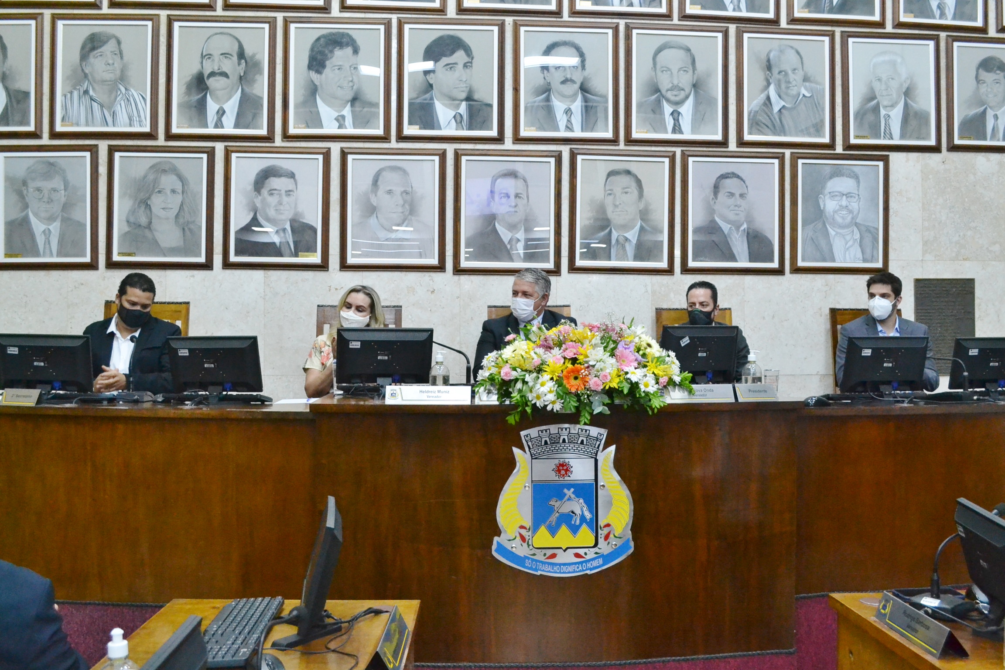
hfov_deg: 57.2
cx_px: 502
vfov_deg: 40.0
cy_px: 335
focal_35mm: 33
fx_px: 921
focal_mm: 22
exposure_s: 1/125
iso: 3200
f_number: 5.6
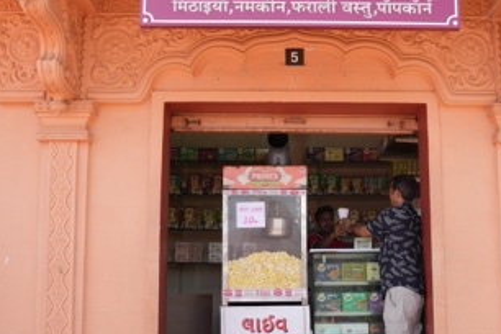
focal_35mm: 47
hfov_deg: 41.7
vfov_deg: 28.6
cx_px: 305
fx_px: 654
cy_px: 182
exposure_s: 1/320
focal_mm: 24
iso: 160
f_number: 5
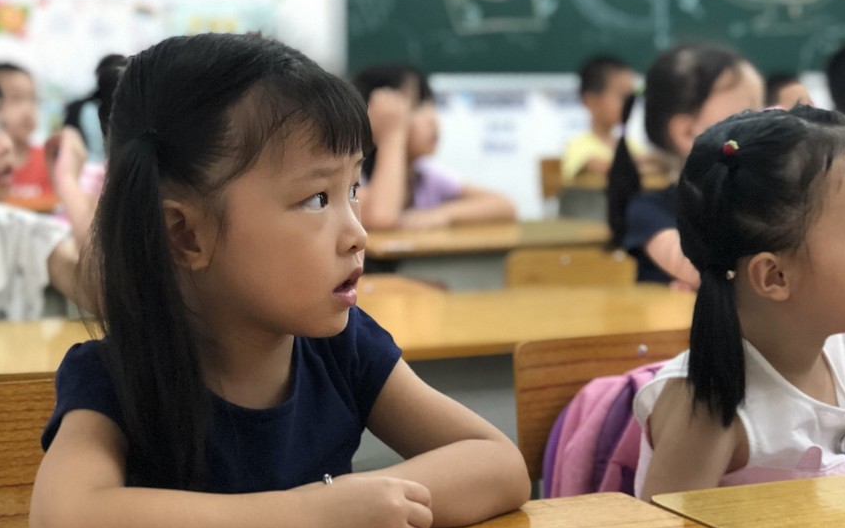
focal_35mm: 81
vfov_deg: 16.0
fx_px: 1865
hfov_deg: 25.5
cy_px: 392
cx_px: 423
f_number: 2.8
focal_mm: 6.6
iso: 500
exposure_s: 1/50
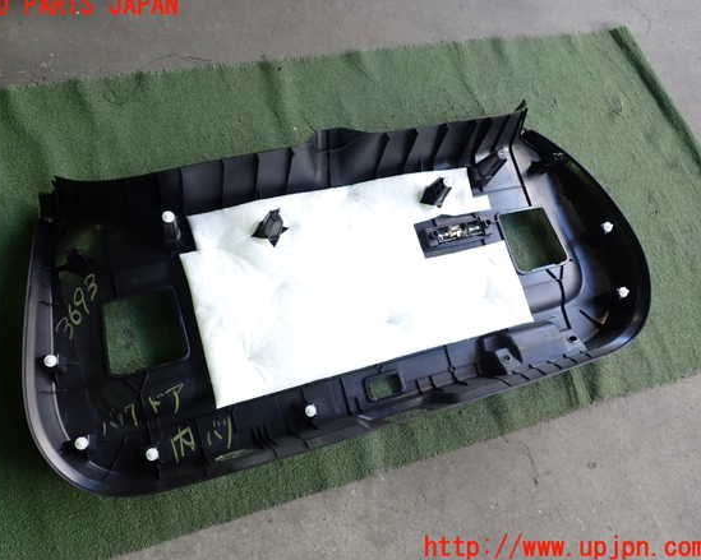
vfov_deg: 45.8
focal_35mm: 32
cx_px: 329
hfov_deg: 55.6
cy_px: 277
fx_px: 664
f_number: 2.3
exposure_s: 1/80
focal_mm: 5.4
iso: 200
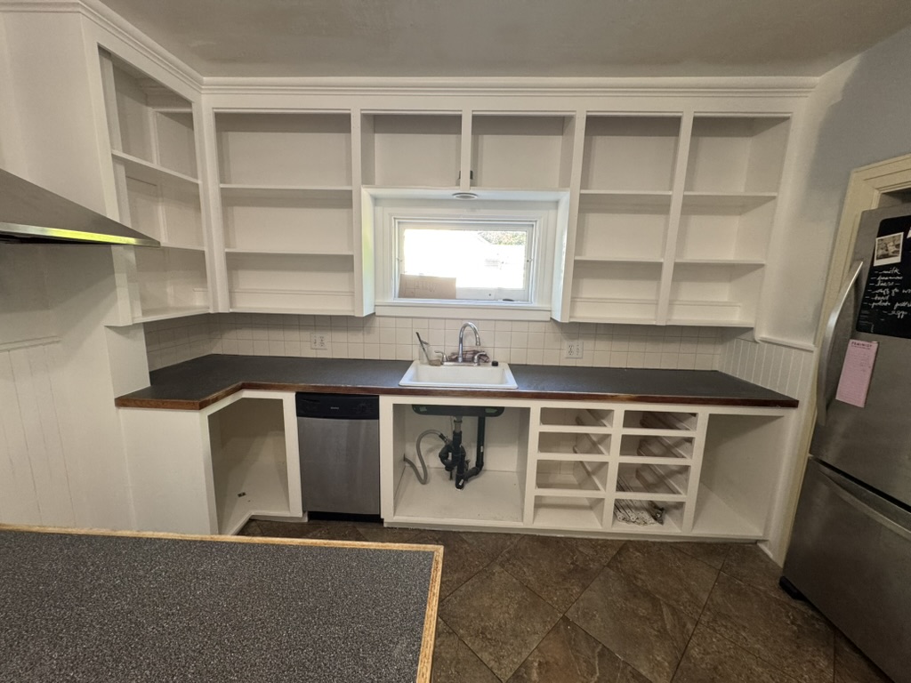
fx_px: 368
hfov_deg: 102.1
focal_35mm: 14
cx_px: 456
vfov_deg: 85.7
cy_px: 342
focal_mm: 2.22
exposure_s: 1/120
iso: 250
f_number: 2.2
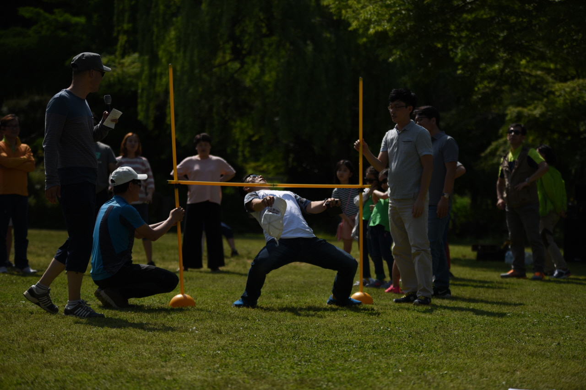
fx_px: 1546
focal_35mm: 95
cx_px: 293
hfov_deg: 21.5
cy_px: 195
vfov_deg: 14.4
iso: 100
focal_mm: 95
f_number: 2.8
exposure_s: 1/4000
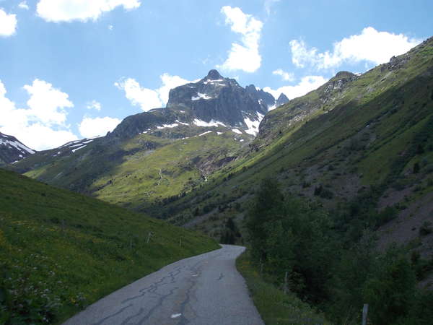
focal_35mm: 38
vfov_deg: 37.7
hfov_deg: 49.0
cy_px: 162
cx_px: 216
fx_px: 475
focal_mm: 5.3
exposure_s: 1/200
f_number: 6.2
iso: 80
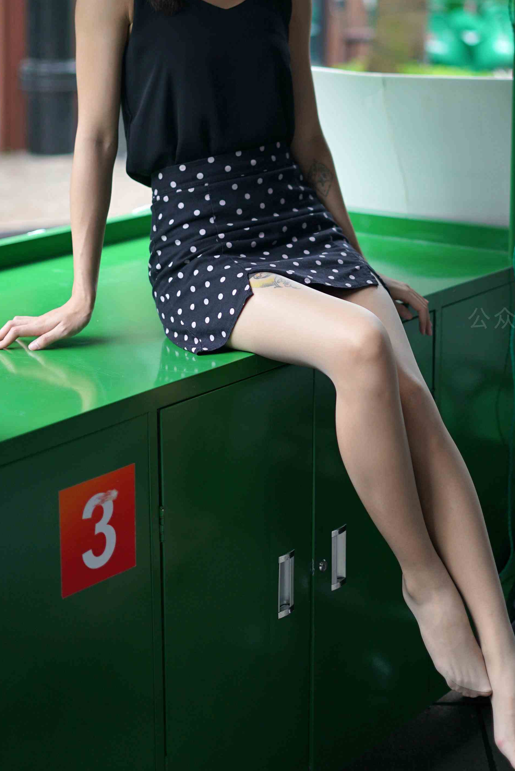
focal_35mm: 75
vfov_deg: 26.8
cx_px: 327
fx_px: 1607
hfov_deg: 18.2
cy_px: 232
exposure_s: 1/320
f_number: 1.8
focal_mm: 50
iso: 200
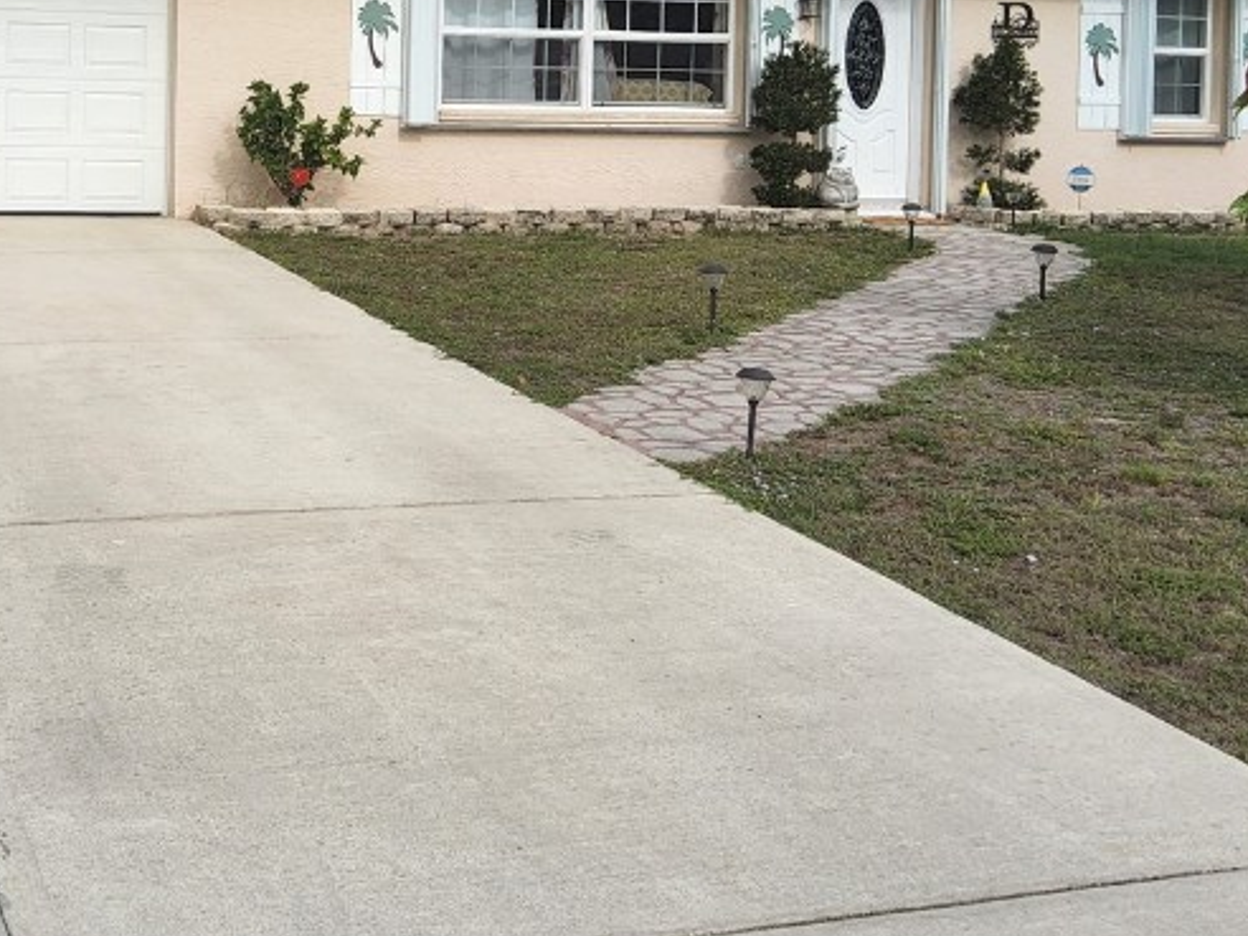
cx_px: 289
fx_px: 1875
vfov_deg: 27.4
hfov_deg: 35.9
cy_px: 162
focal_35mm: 52
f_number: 2
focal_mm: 3.08
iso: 32
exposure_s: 1/1814
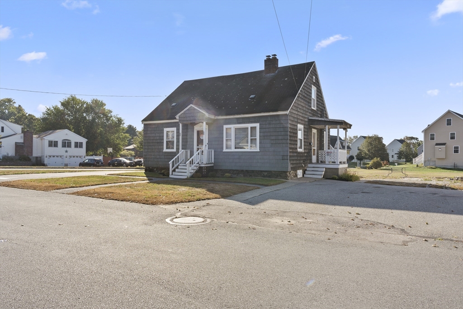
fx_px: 309
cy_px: 154
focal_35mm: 24
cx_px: 232
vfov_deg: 53.1
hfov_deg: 73.7
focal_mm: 24
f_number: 11
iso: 125
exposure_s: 1/40
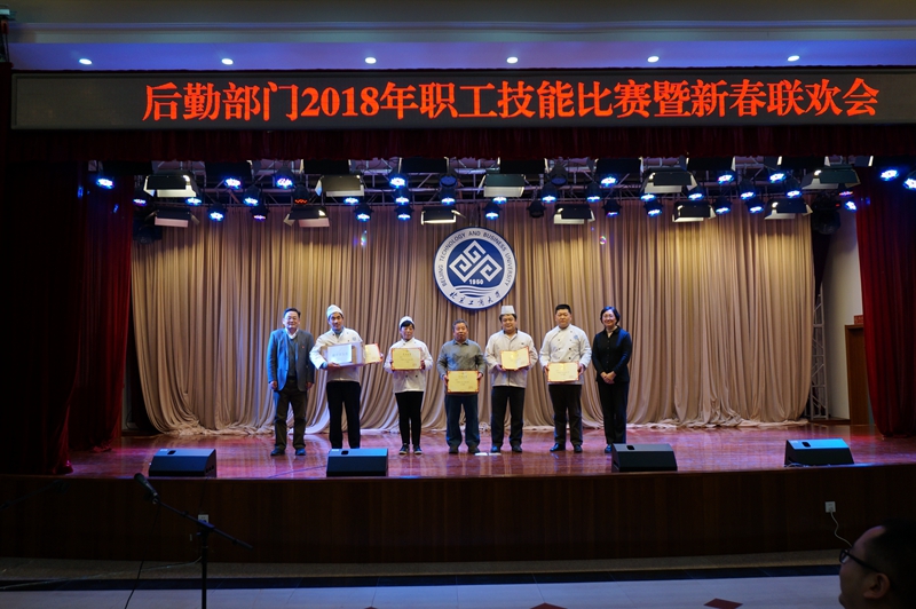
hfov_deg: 62.0
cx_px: 458
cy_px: 304
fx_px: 763
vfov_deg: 43.5
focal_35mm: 30
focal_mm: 20
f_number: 4
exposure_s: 1/60
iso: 250
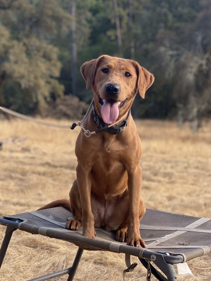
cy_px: 140
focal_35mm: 52
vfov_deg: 36.8
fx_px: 423
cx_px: 106
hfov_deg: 28.0
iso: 40
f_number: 2
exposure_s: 1/122
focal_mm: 6
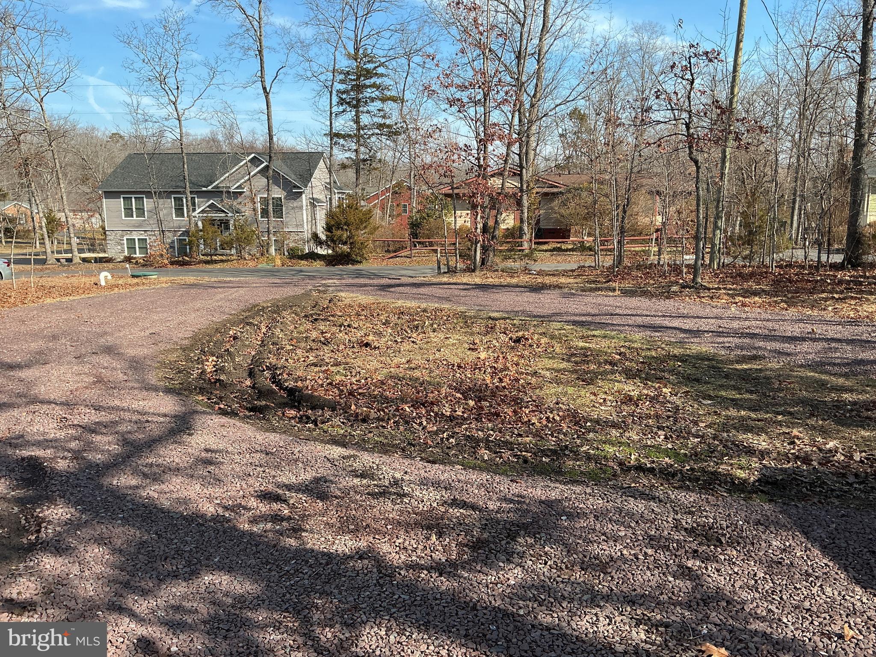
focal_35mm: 29
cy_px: 328
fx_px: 734
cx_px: 438
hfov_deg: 61.7
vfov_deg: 48.2
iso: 25
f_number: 1.8
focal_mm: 3
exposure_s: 1/883
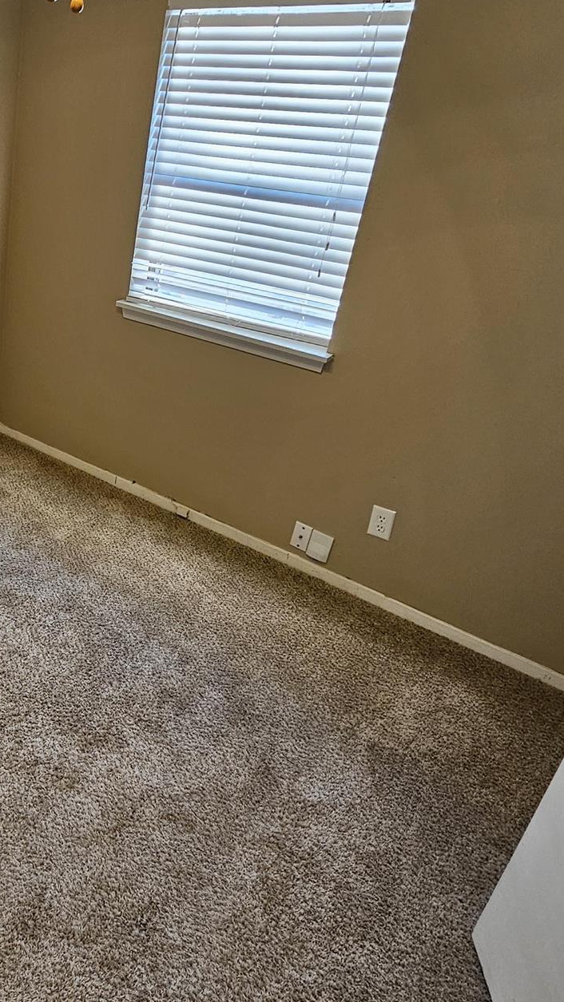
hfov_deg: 38.6
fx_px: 691
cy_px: 428
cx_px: -19
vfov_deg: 71.5
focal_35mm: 26
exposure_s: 1/60
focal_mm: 2.2
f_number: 2.2
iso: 160
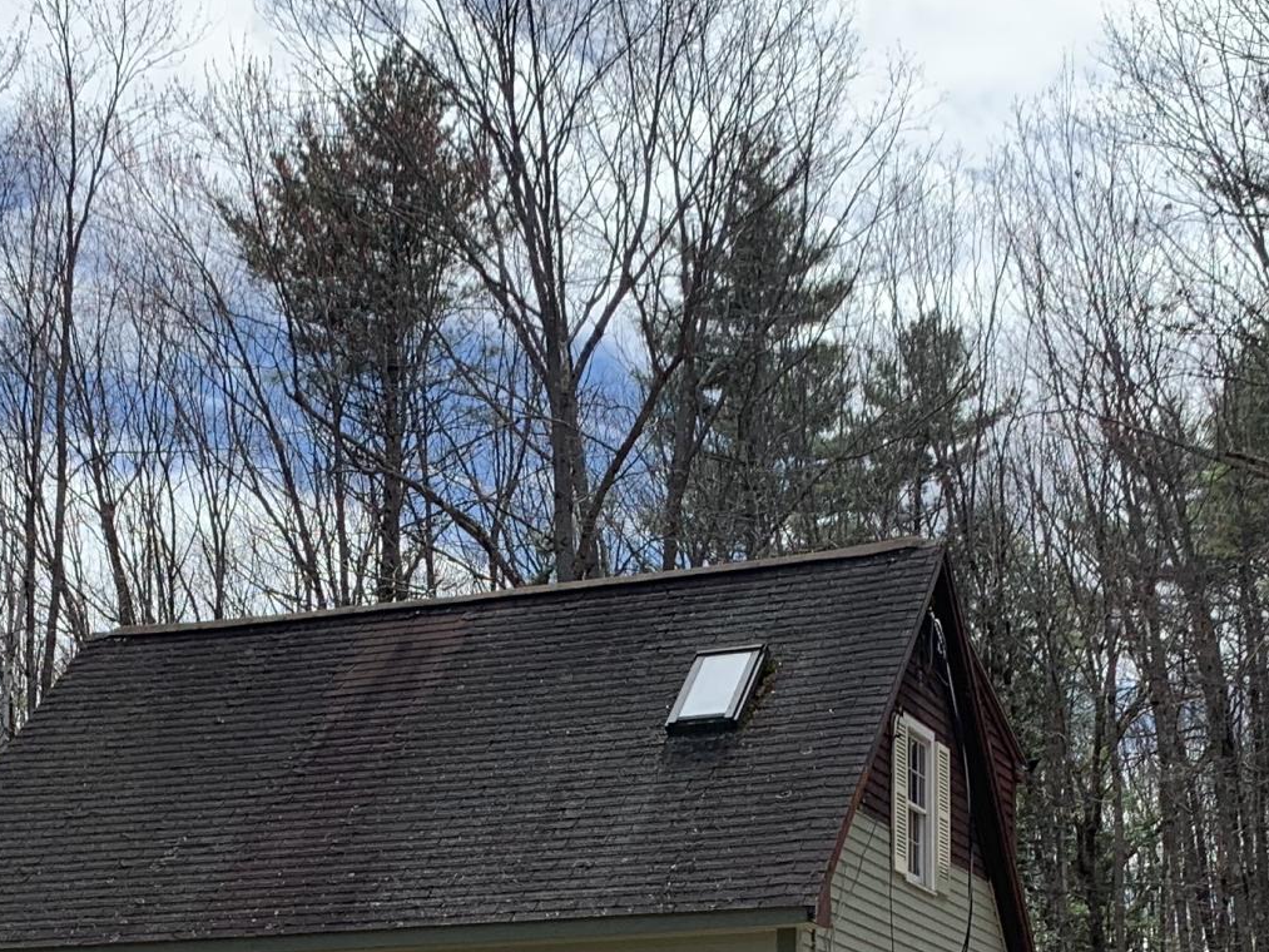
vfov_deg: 18.2
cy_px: 1120
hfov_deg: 25.3
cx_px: 470
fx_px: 2823
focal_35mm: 77
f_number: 1.8
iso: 25
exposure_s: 1/1992
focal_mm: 4.25
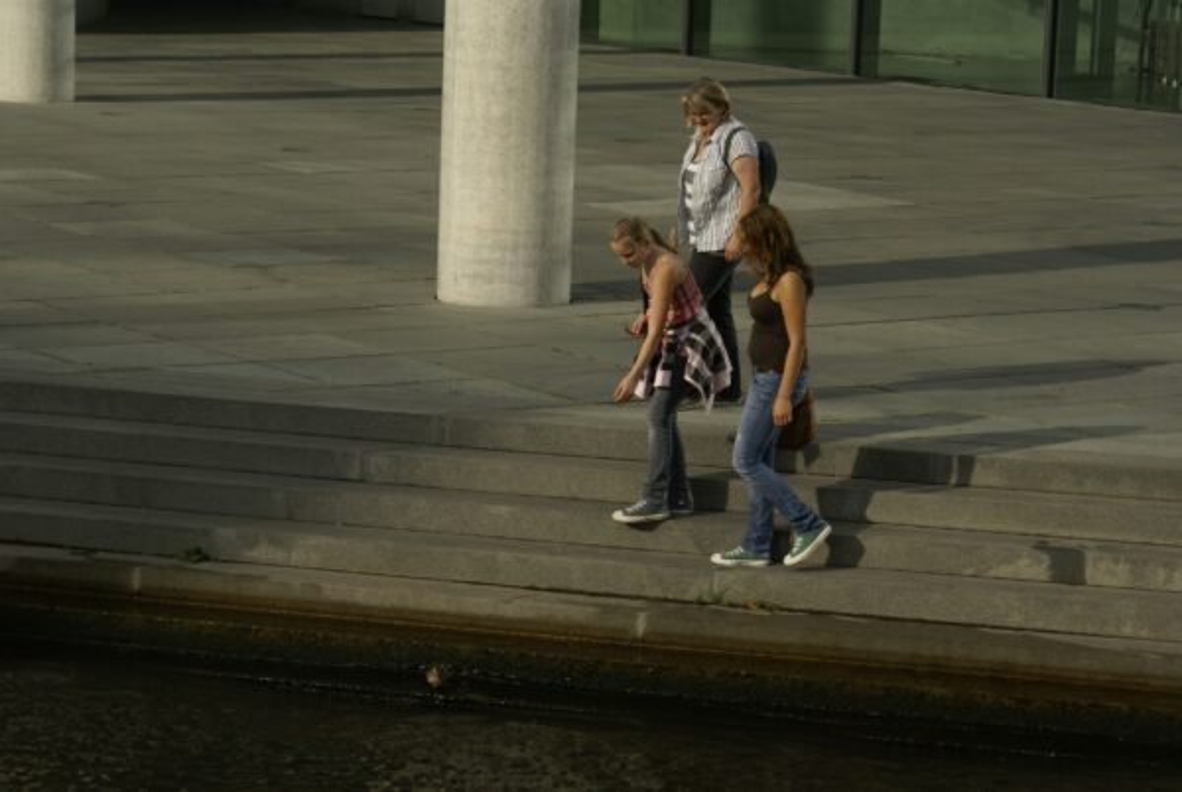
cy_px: 396
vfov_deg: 13.1
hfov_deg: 19.4
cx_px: 591
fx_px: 3453
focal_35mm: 105
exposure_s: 1/160
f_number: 10
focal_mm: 70
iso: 100
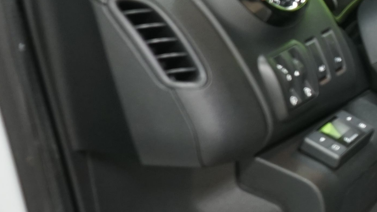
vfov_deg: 9.0
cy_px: 28
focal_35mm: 135
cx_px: 756
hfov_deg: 13.6
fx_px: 1350
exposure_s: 1/6
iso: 800
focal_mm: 30
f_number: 5.6
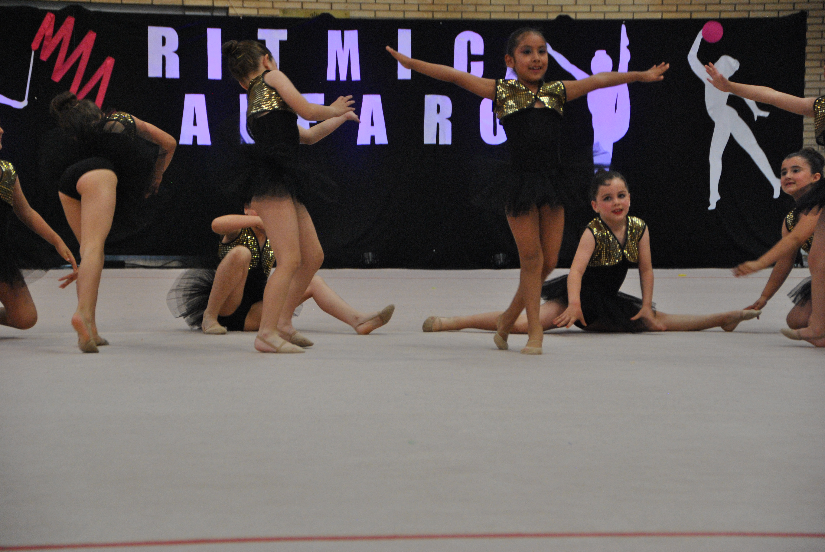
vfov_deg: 12.2
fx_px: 2581
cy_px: 276
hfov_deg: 18.2
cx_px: 412
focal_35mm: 112
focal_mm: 75
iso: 800
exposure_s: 1/200
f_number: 5.3
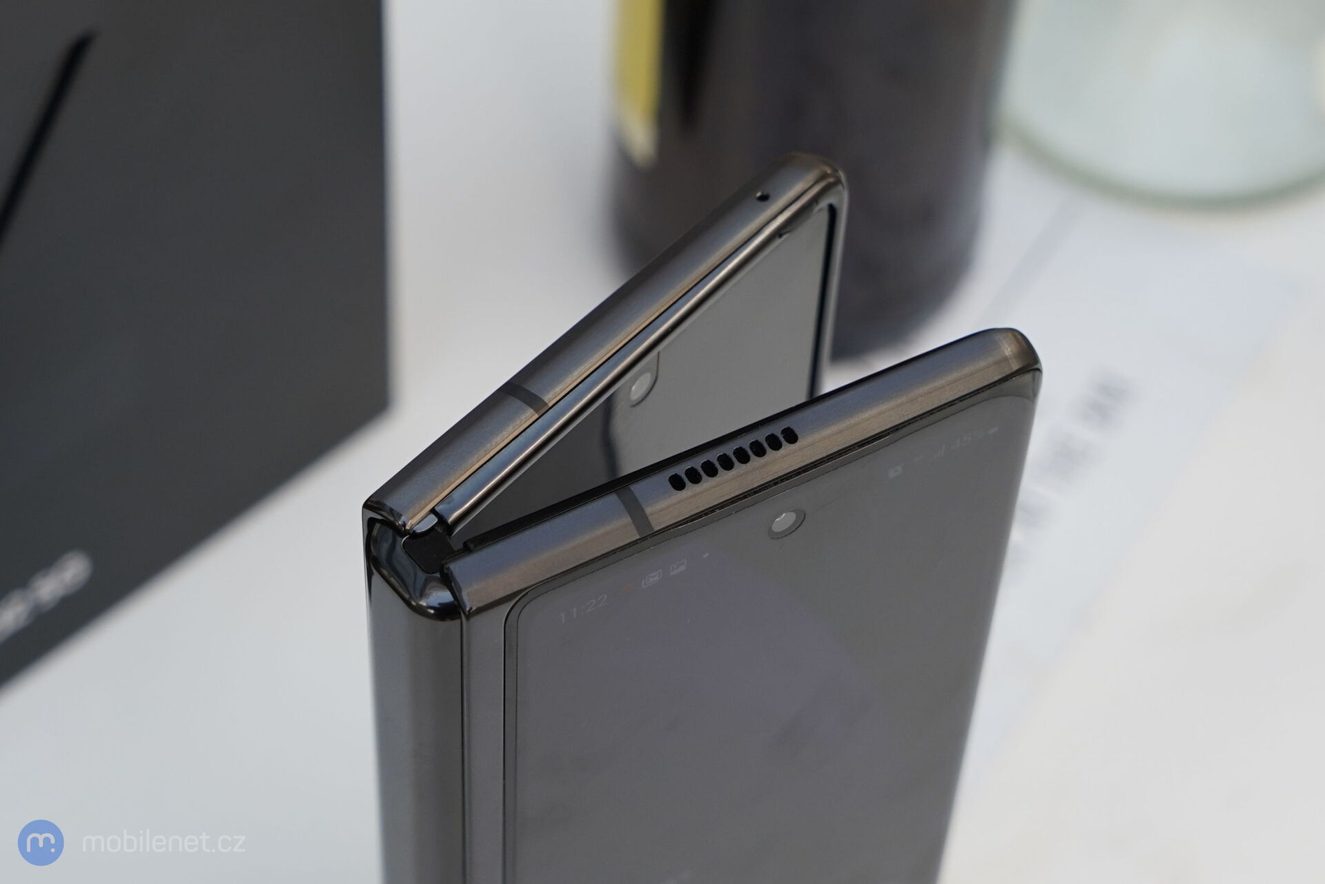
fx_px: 1546
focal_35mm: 42
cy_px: 442
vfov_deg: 31.9
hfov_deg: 46.4
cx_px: 662
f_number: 6.3
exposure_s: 1/250
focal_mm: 42
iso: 400
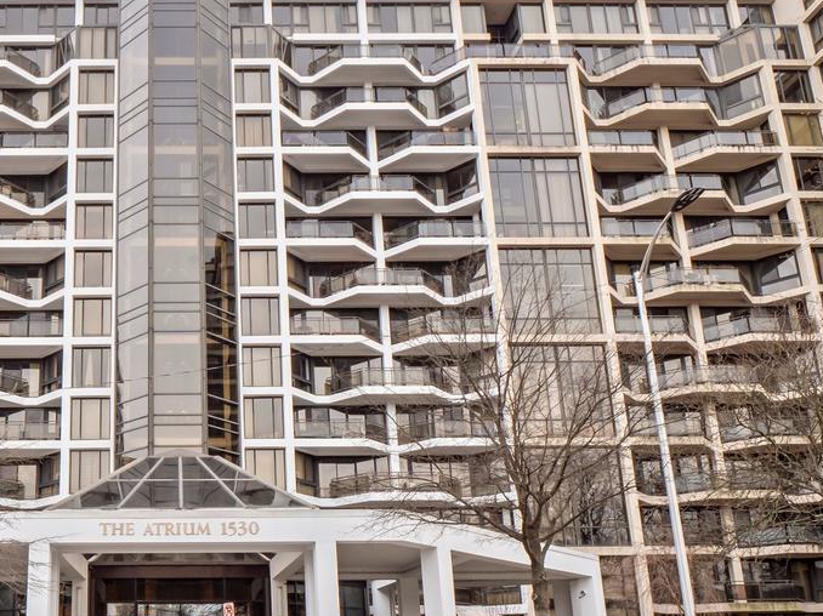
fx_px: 808
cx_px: 185
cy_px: 450
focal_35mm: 34
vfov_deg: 40.8
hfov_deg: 51.2
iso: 320
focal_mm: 8
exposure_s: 1/160
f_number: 6.3
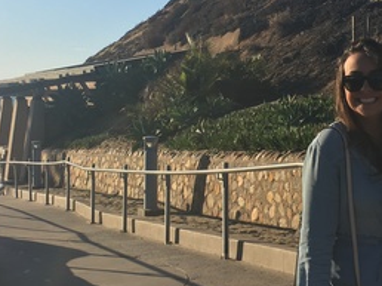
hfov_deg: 27.1
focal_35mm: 72
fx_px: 794
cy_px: 104
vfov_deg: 20.4
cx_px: 198
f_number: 2.2
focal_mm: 4.15
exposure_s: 1/1221
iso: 25
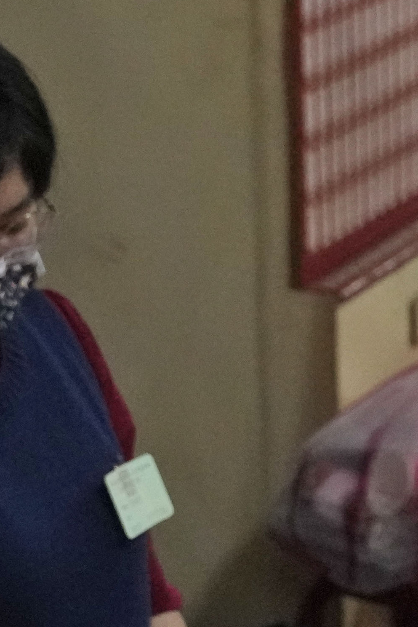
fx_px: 3639
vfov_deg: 9.7
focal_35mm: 209
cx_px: 830
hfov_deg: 6.4
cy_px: 737
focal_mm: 37
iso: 6400
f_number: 4
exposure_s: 1/500
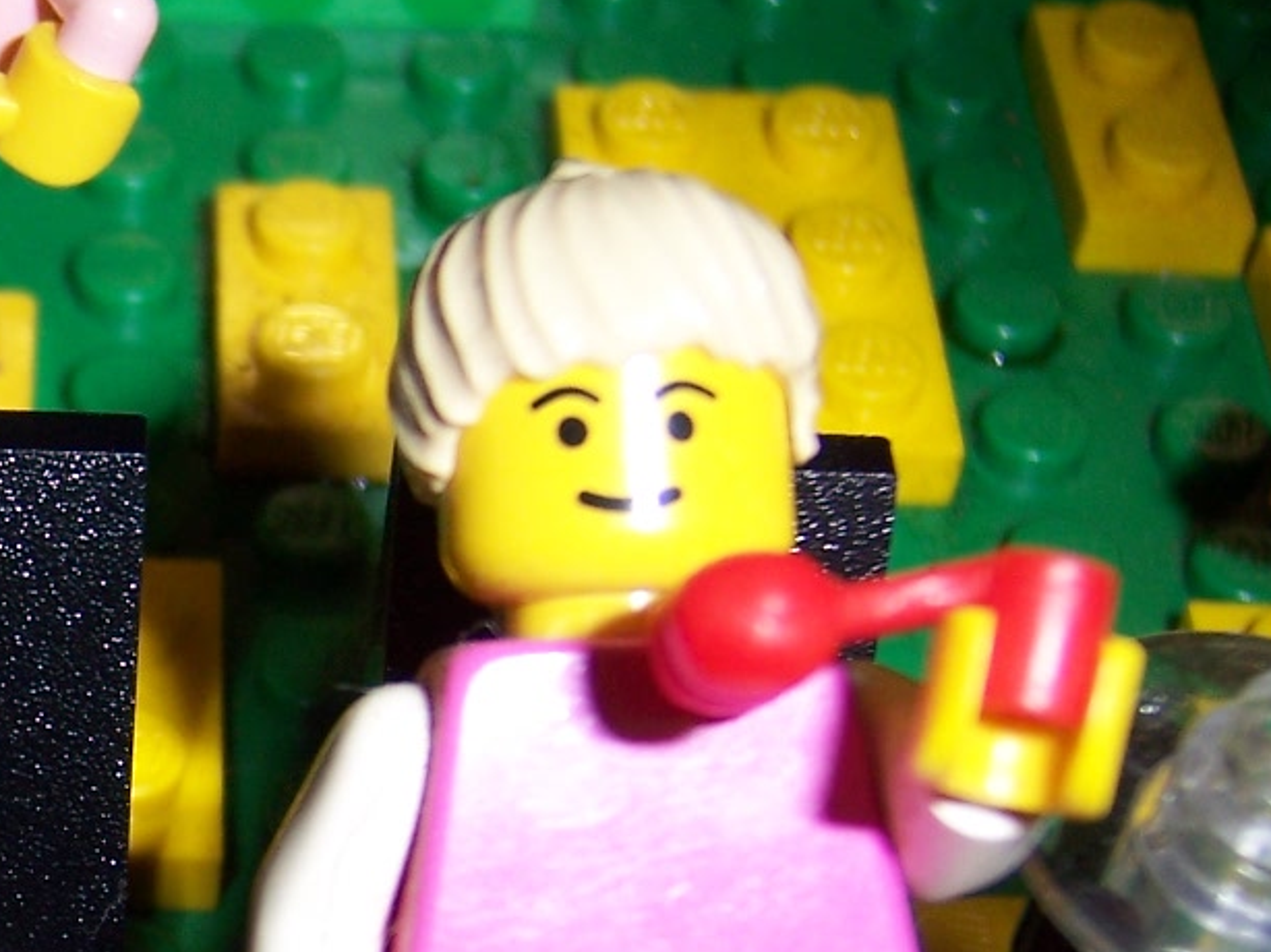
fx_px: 3340
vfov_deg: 16.0
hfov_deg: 20.3
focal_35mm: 91
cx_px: -213
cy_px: 849
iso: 80
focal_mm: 6.2
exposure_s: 1/60
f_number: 2.8
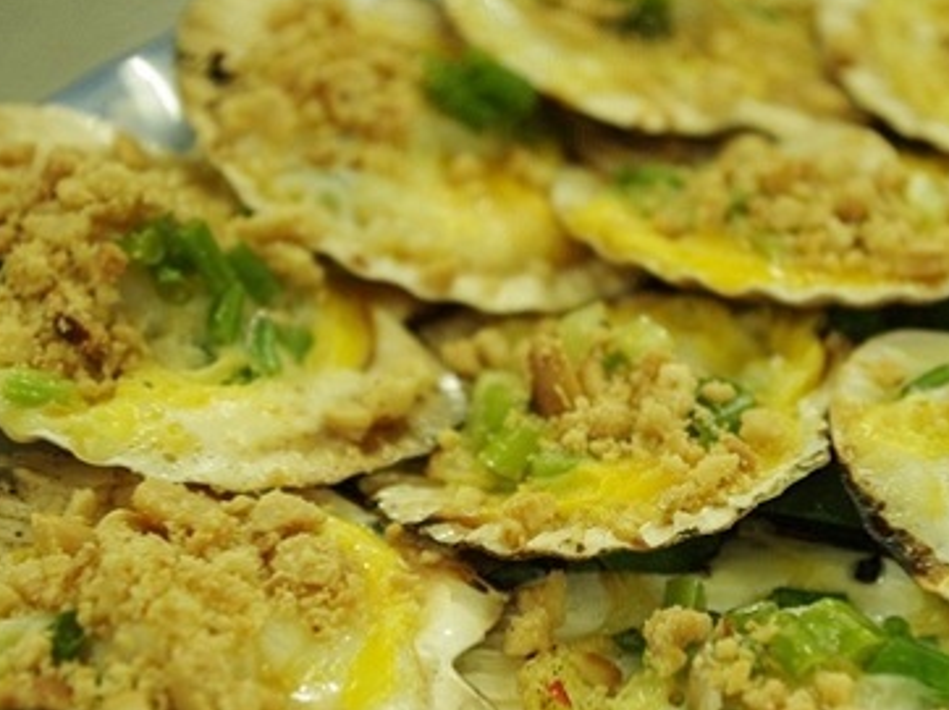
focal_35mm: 78
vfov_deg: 18.8
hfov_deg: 25.0
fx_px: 2137
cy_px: 479
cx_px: 577
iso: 800
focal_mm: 32.5
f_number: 4
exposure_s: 1/25
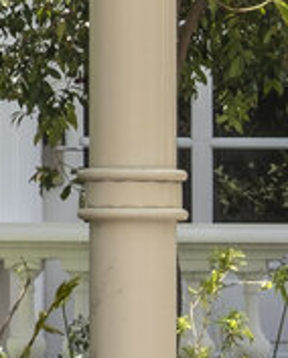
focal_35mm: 438
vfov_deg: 4.4
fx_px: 4659
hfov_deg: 3.4
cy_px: 318
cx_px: 1051
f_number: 10
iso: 200
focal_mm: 46.3
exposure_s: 1/55
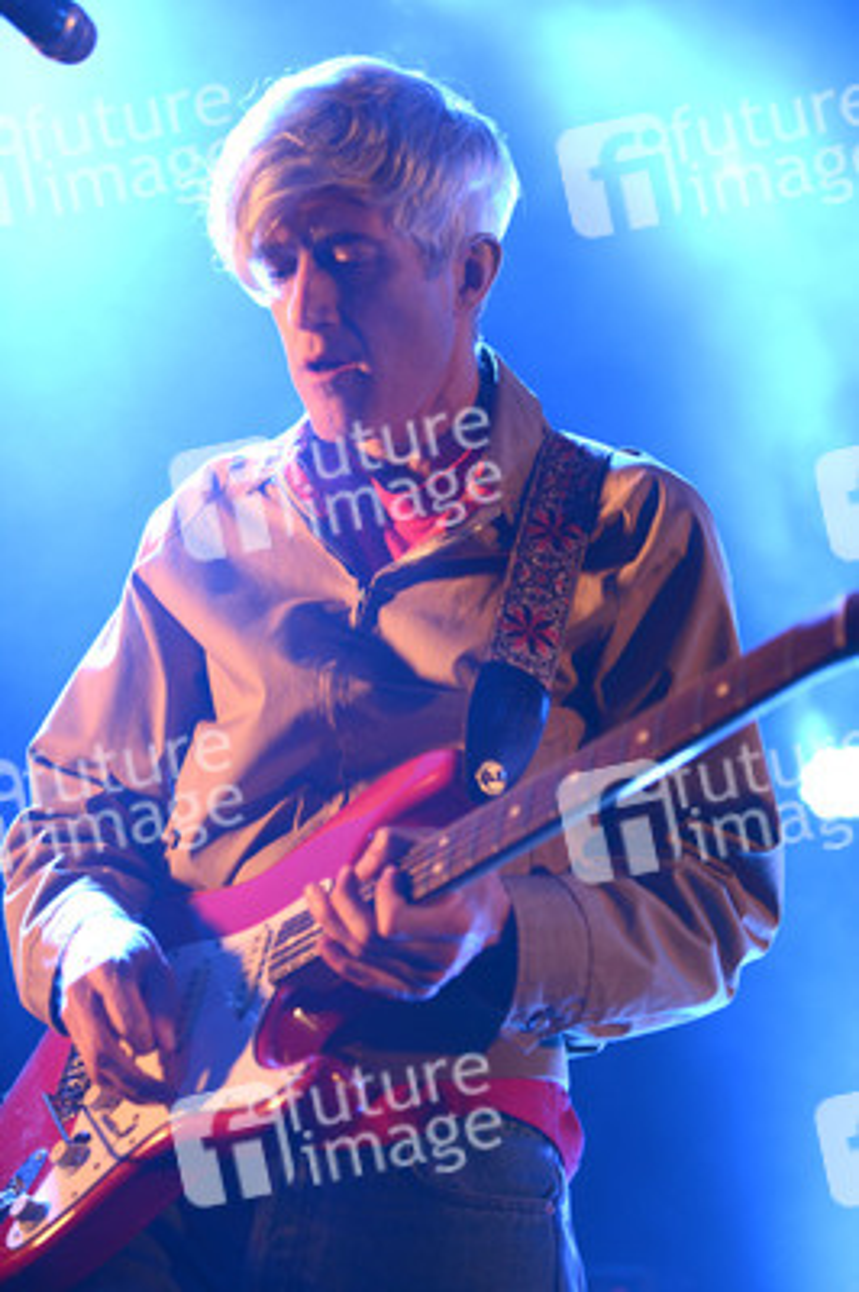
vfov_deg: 28.9
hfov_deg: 19.4
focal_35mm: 70
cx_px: 430
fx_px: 2510
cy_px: 646
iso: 1000
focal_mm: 70
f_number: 2.8
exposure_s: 1/200
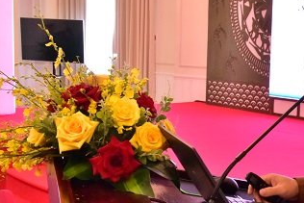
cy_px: 118
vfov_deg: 18.0
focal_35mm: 76
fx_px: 642
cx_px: 286
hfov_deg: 25.6
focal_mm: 40
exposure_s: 1/40
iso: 10000
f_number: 16
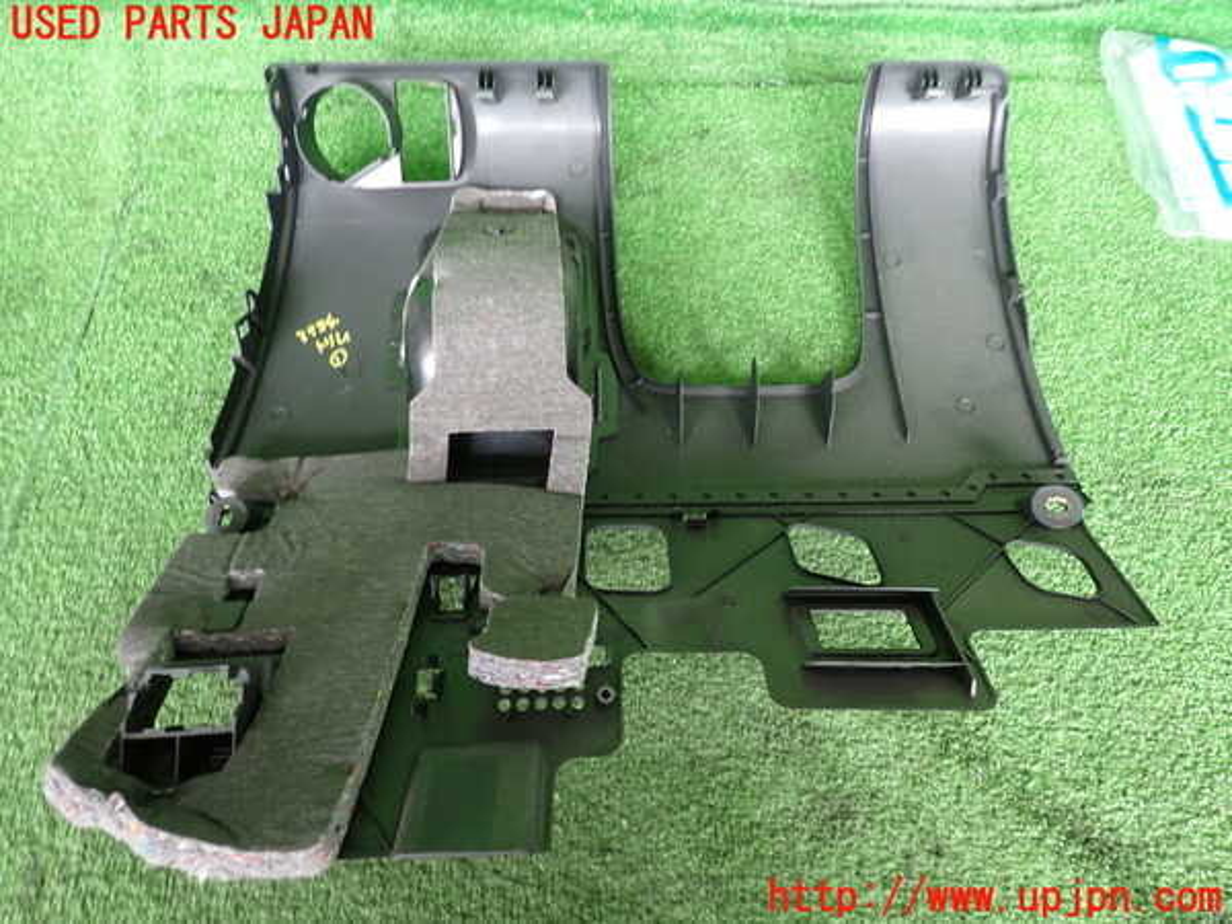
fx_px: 890
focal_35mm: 25
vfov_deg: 54.9
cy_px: 462
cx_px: 616
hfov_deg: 69.4
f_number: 2
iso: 200
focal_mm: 4.5
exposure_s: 1/30
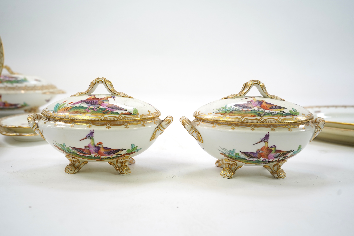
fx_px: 374
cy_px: 119
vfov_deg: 35.0
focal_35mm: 38
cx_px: 178
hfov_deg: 50.7
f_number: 5
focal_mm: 37
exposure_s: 1/100
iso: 320
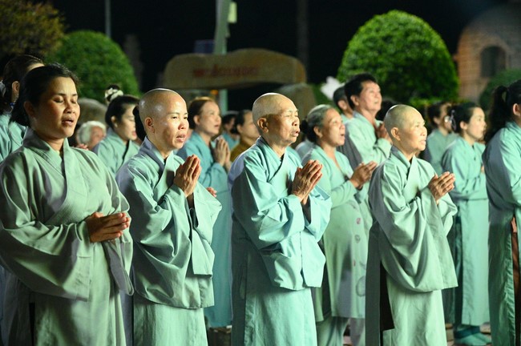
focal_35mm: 120
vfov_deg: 11.4
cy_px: 173
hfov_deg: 17.1
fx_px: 1735
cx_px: 260
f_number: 4.5
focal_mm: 120
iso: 20000
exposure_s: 1/125
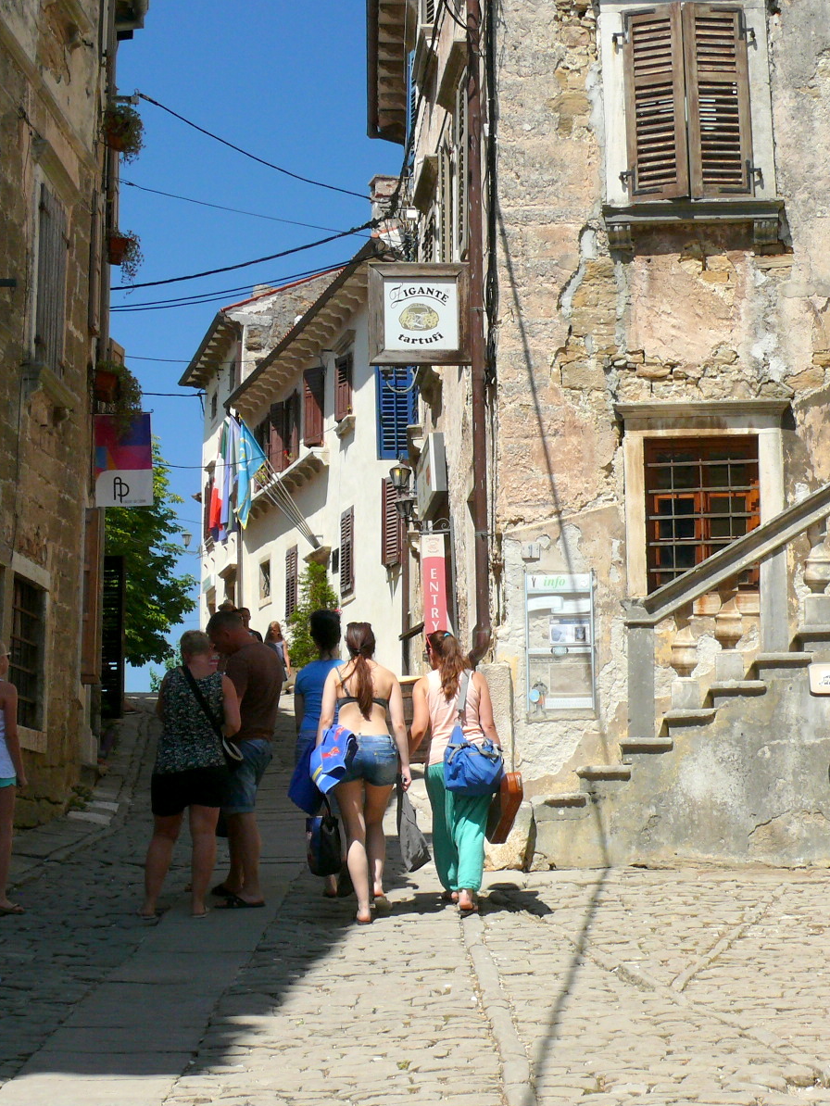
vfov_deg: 29.0
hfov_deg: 21.8
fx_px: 2141
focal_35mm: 67
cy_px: 555
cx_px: 609
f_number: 5.6
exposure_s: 1/200
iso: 100
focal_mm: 9.2
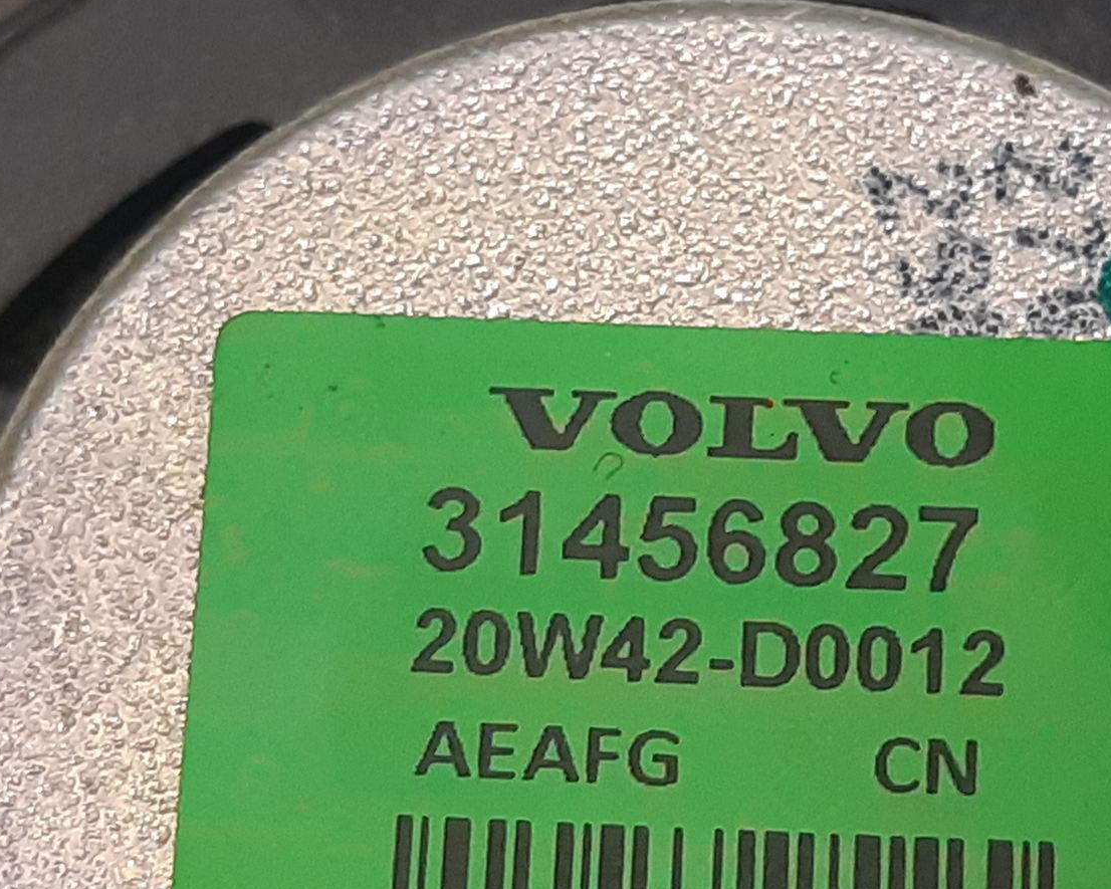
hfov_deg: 39.2
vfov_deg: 31.9
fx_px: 1546
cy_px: 588
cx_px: 711
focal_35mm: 47
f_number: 1.7
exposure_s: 1/50
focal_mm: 3.93
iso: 125
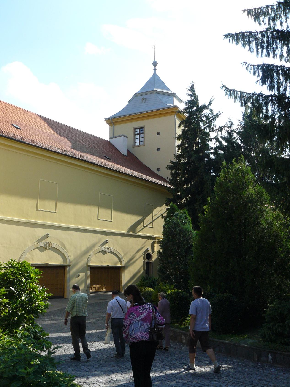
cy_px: 194
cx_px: 145
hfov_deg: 39.7
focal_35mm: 36
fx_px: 402
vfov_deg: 51.4
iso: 100
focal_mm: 6
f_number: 5
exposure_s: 1/200
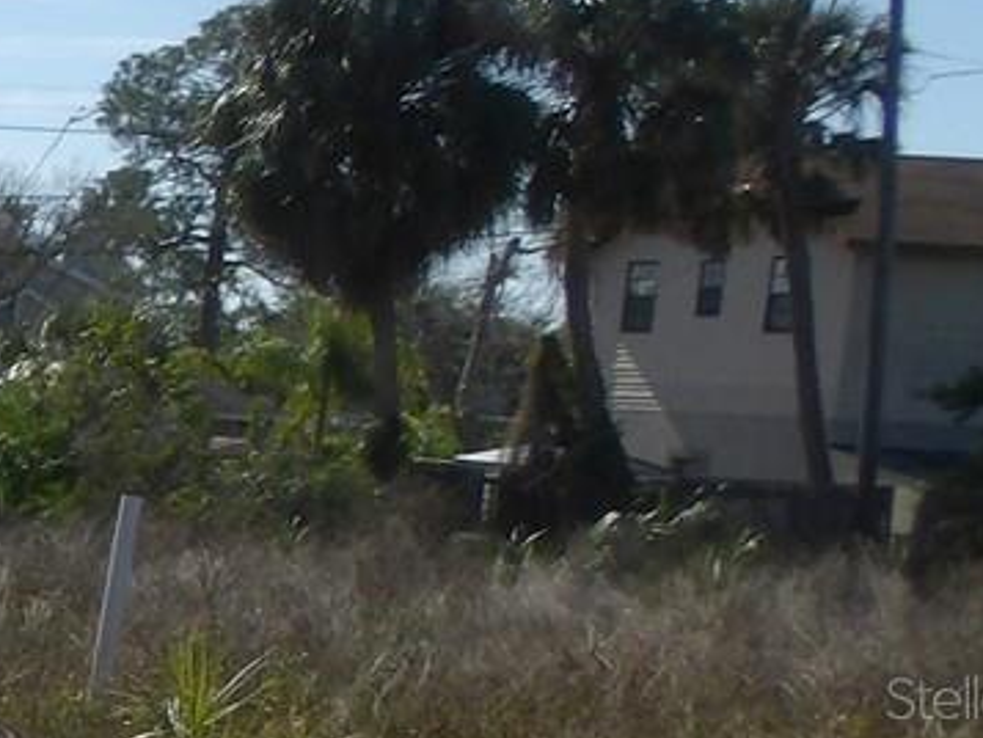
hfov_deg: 15.0
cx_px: -1057
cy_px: 697
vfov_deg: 14.2
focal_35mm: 103
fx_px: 2926
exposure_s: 1/485
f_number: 6.2
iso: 100
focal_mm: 4.2
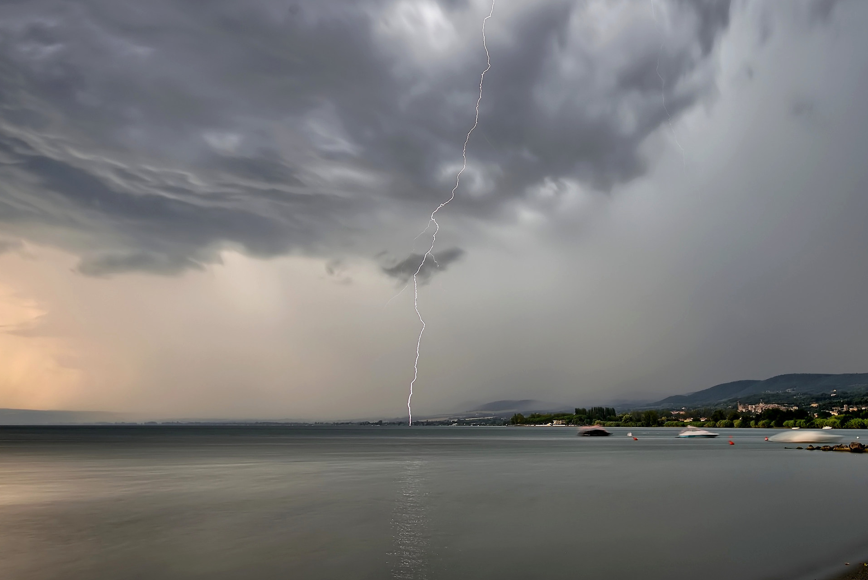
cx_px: 500
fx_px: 603
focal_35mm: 25
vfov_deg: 51.3
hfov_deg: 71.1
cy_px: 293
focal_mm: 20
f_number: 8
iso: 100
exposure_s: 33.3
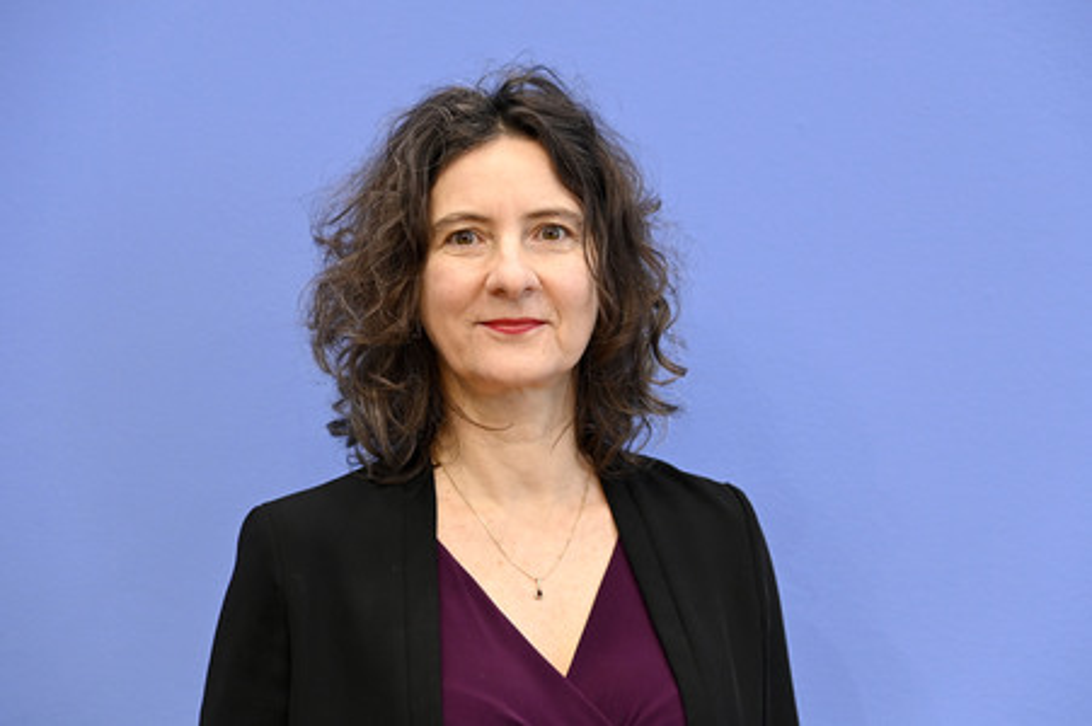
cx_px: 546
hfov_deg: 20.4
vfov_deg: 13.7
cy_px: 363
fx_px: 3031
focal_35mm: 100
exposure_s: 1/400
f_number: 4.5
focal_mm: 100
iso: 5000
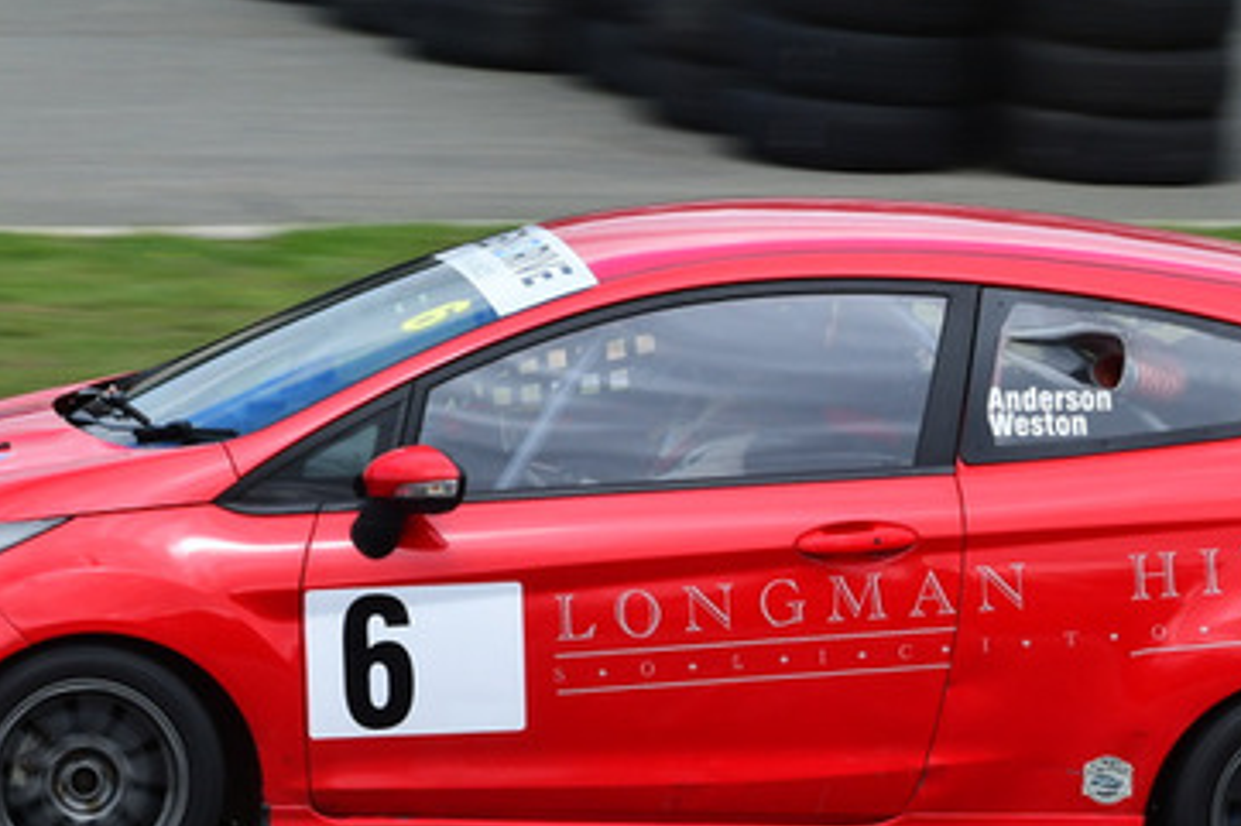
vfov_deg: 1.9
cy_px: 432
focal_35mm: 730
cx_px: 764
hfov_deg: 2.8
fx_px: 25152
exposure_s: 1/250
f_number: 11
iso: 250
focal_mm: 220
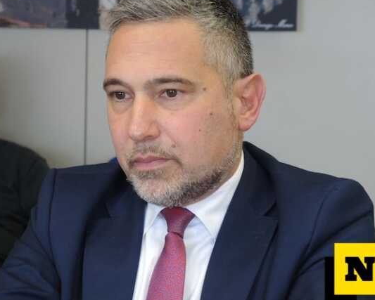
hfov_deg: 12.9
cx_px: 163
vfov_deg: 10.4
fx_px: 1655
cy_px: 139
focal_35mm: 149
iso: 400
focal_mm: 25
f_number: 3.5
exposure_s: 1/40
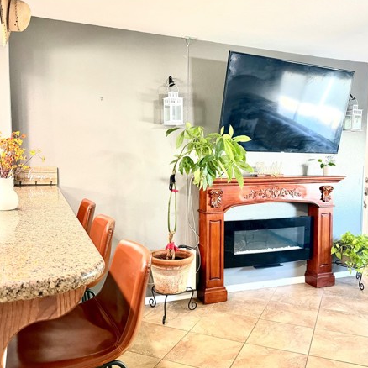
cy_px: 193
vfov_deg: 52.5
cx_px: 197
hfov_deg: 52.5
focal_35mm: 31
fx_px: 373
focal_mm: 6.76
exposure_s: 1/60
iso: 500
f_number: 1.78
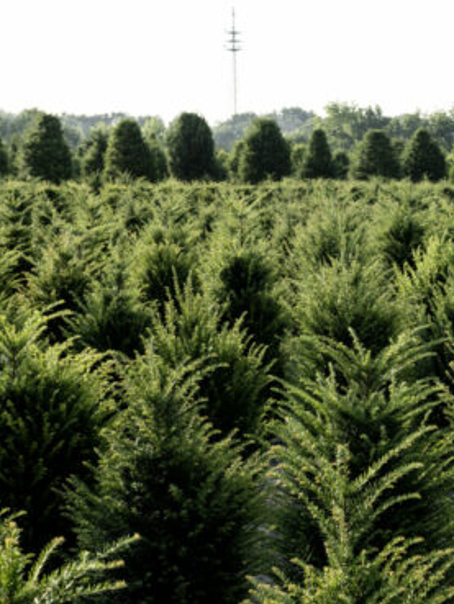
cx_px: 431
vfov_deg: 17.9
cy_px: 349
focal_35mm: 110
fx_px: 1922
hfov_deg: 13.3
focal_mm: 55
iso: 400
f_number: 9
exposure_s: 1/160
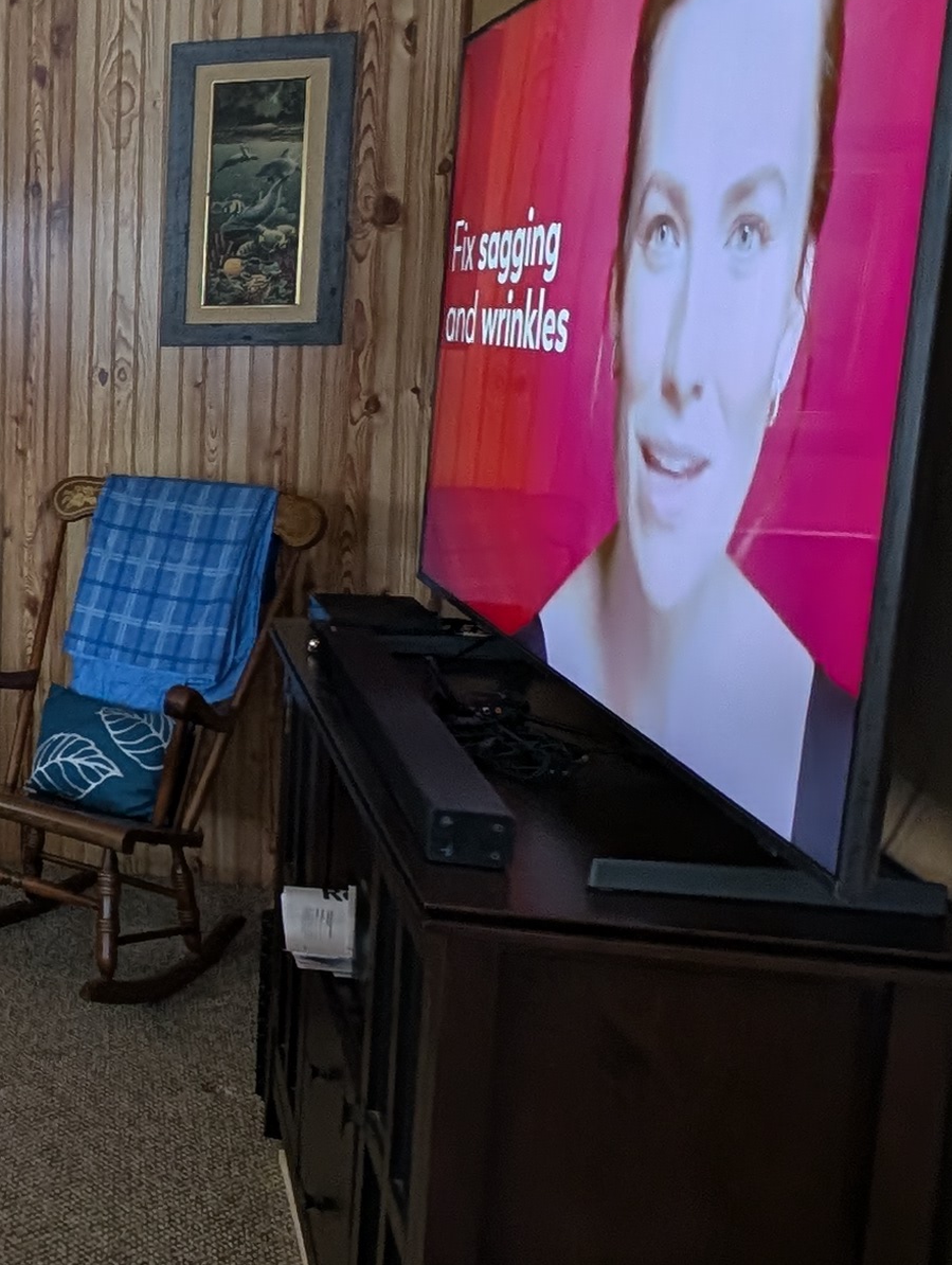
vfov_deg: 45.6
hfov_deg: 26.7
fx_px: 1500
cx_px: -425
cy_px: 537
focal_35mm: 41
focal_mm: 2.23
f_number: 1.95
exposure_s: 1/24
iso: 113
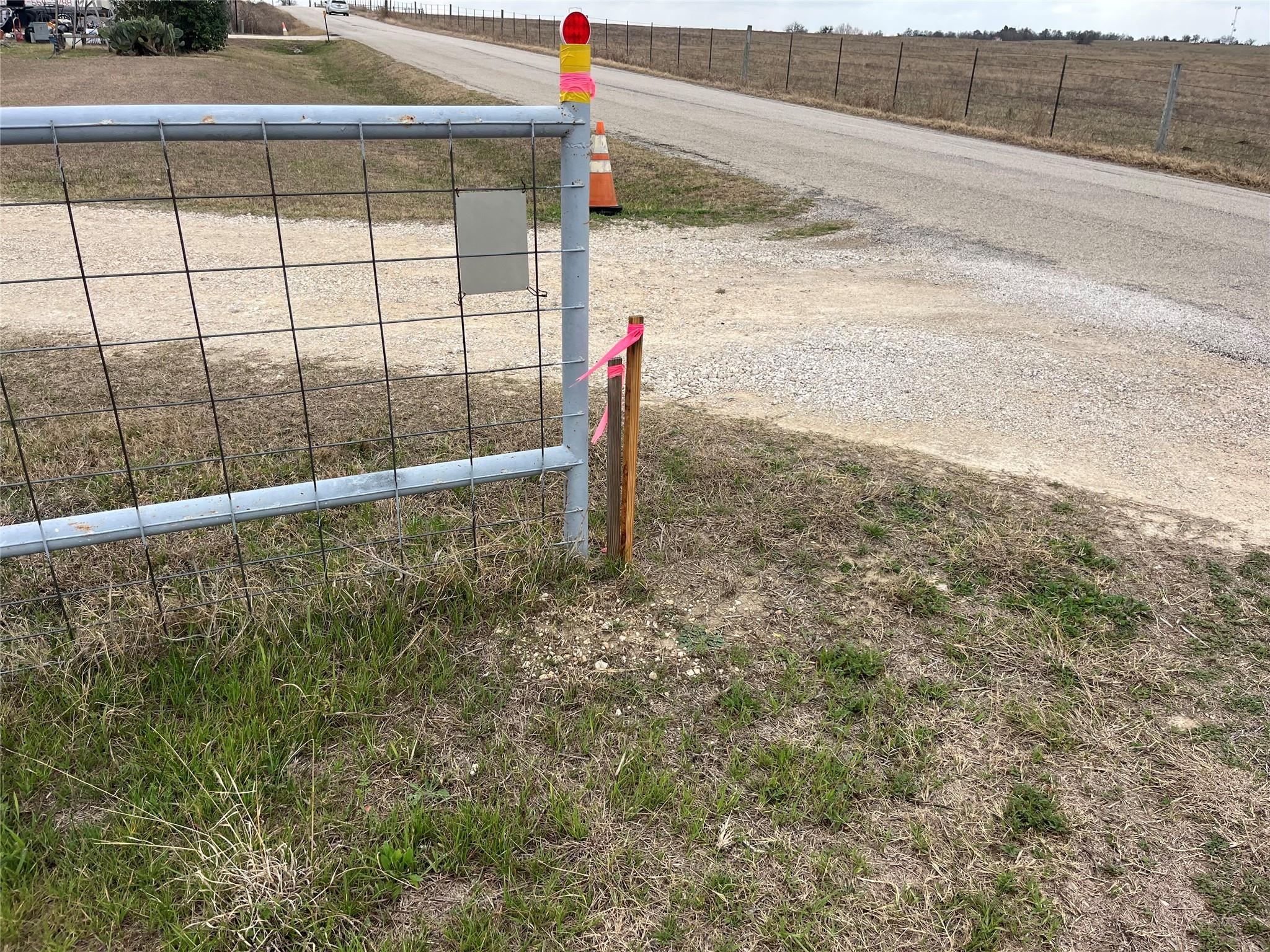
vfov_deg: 53.1
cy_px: 476
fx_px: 954
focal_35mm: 26
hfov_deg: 67.3
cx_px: 635
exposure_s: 1/2024
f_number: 1.6
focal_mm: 5.1
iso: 50
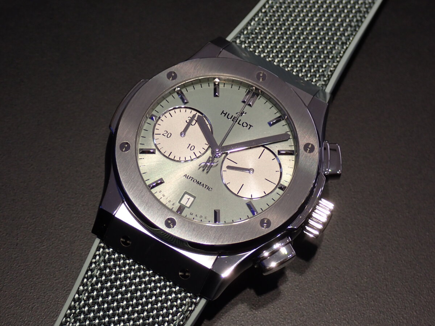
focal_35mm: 77
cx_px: 218
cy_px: 163
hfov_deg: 25.3
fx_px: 968
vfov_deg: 19.1
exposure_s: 1/100
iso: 200
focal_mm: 13.65
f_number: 4.1
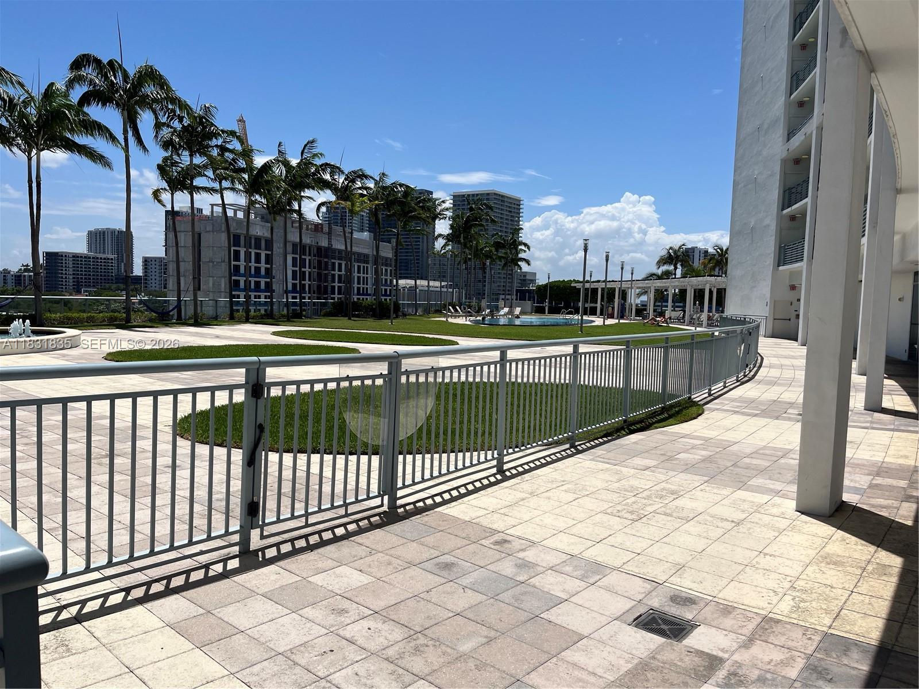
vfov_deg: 53.1
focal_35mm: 26
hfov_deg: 67.3
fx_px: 690
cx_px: 460
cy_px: 344
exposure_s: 1/8403
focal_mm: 5.1
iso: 50
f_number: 1.6
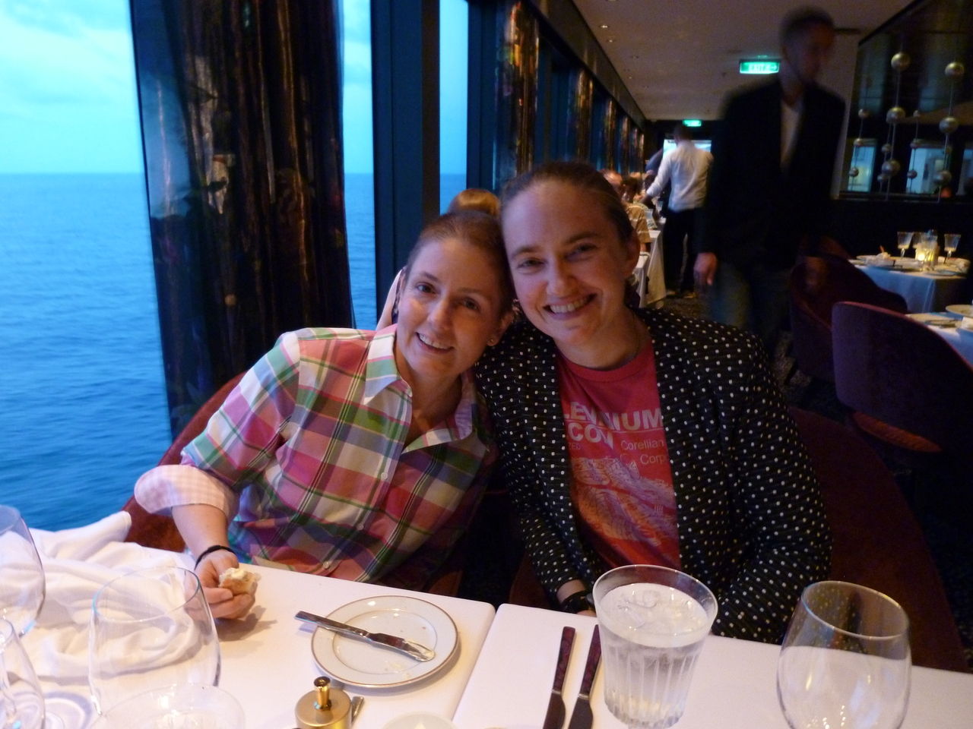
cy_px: 364
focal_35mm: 25
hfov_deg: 69.4
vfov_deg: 54.9
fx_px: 703
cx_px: 486
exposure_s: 1/5
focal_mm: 4.5
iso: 400
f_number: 3.3
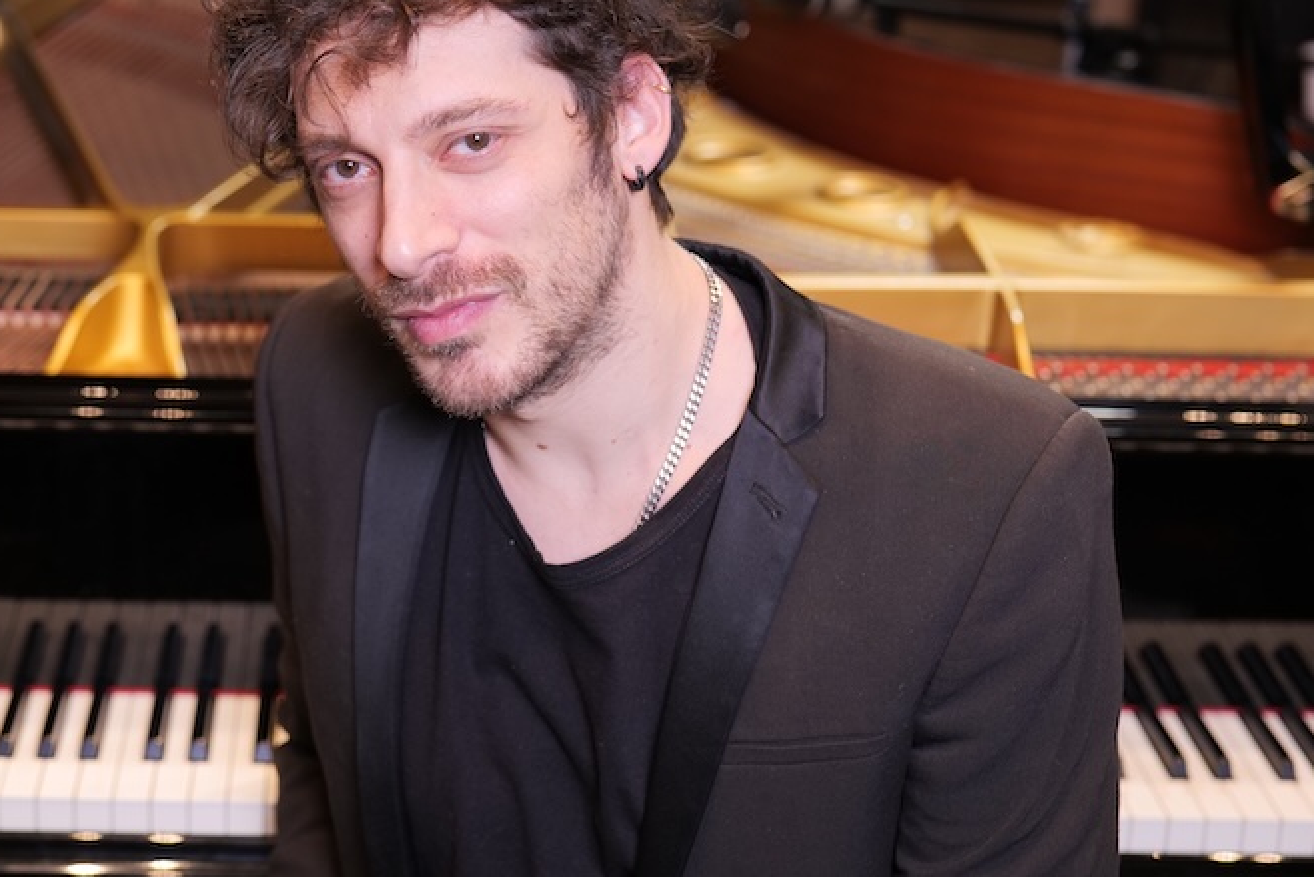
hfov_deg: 26.5
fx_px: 2774
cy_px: 345
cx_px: 427
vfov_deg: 17.9
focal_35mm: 76
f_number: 3.2
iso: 800
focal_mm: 50
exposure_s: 1/100
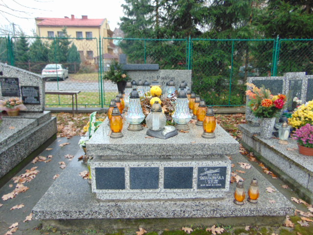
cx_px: 156
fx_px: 226
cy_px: 118
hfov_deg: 69.4
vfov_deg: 54.9
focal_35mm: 25
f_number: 3
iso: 80
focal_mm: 4.5
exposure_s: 1/100
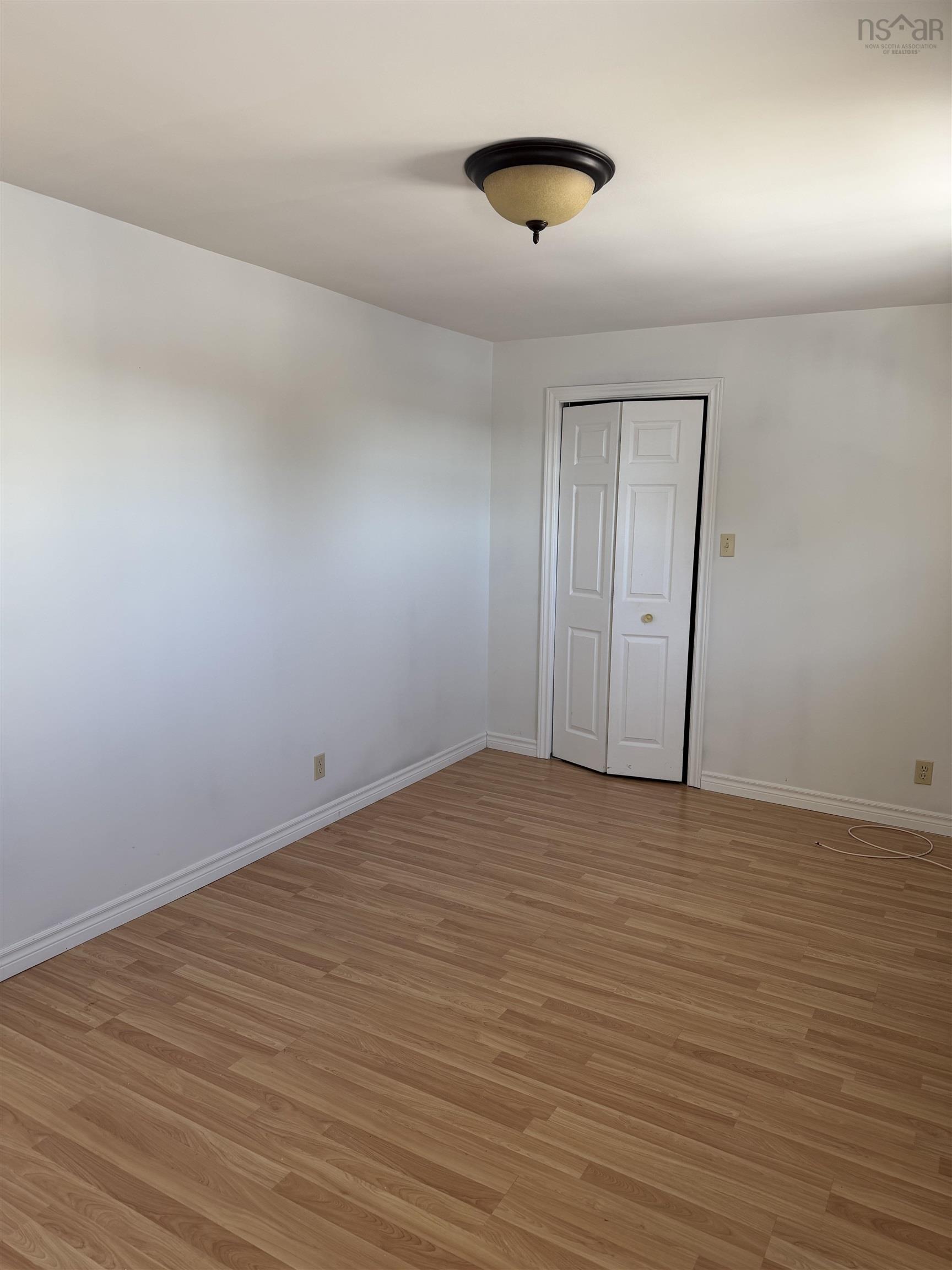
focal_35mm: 24
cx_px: 476
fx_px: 880
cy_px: 635
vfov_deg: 71.6
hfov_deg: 56.8
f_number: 1.78
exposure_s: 1/121
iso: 80
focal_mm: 6.76
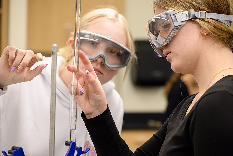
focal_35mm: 96
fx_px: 621
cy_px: 78
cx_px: 116
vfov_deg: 14.3
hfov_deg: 21.2
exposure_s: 1/125
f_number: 4
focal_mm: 96
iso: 1250
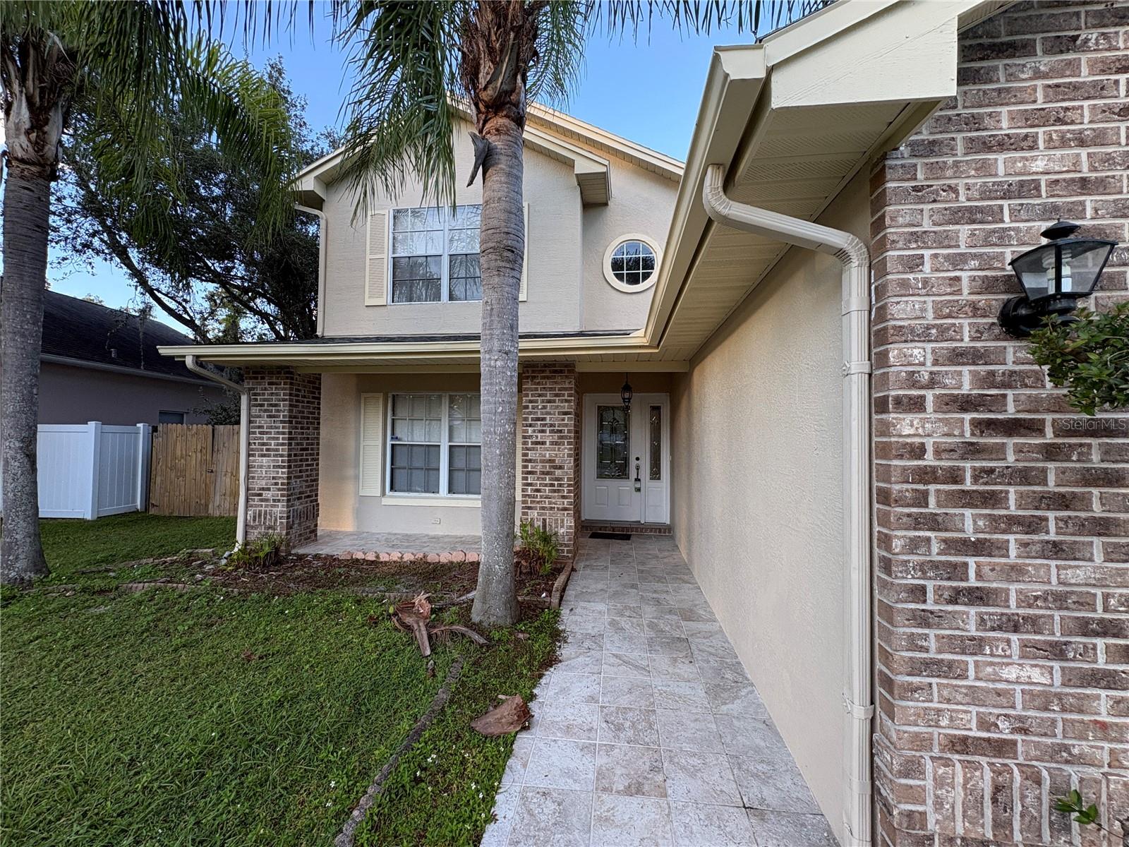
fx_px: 457
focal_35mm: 14
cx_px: 564
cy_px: 424
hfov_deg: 102.1
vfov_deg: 85.7
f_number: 2.2
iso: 50
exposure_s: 1/99
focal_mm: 2.22
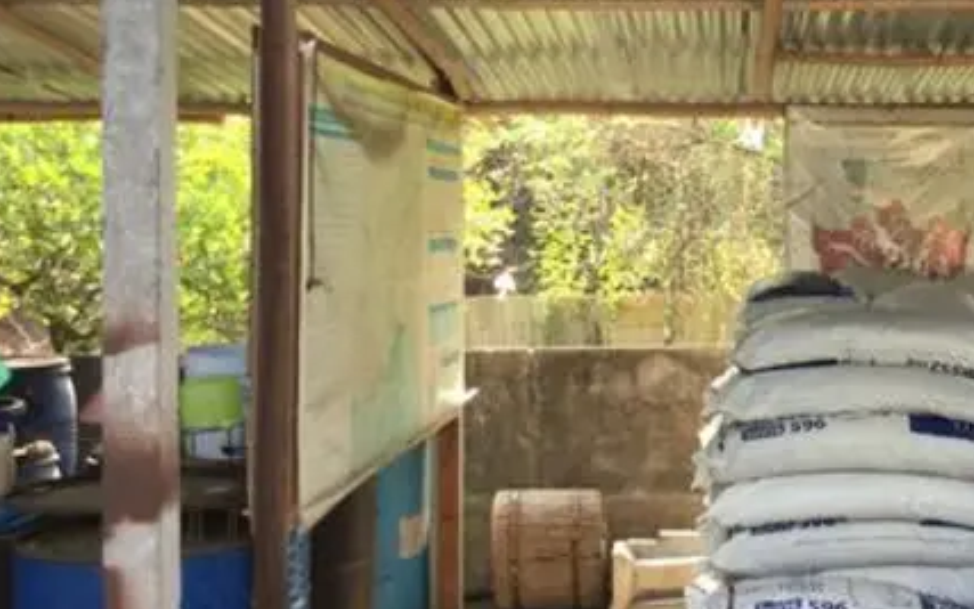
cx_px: 842
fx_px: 1593
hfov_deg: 32.6
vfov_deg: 21.5
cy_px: 186
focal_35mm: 60
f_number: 2.4
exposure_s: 1/100
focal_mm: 3.3
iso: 32
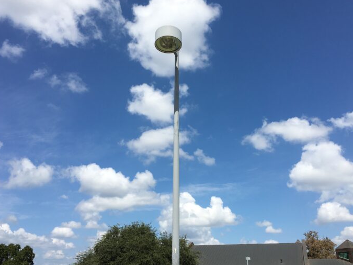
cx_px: 187
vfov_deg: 42.9
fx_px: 336
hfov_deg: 55.3
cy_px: 133
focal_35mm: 33
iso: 25
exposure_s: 1/2849
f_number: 2.2
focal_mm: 4.15
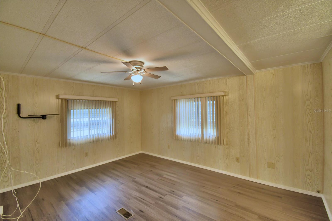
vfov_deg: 77.3
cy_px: 110
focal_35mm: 15
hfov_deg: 100.4
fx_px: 138
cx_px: 166
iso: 560
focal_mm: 10
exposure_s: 1/30
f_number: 4.5
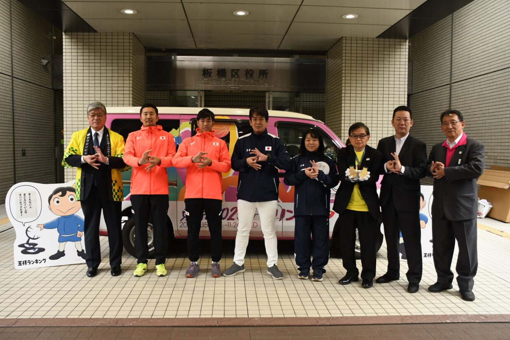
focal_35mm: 31
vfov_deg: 42.3
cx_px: 257
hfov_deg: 60.3
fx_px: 439
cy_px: 173
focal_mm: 20
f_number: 5
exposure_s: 1/250
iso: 800
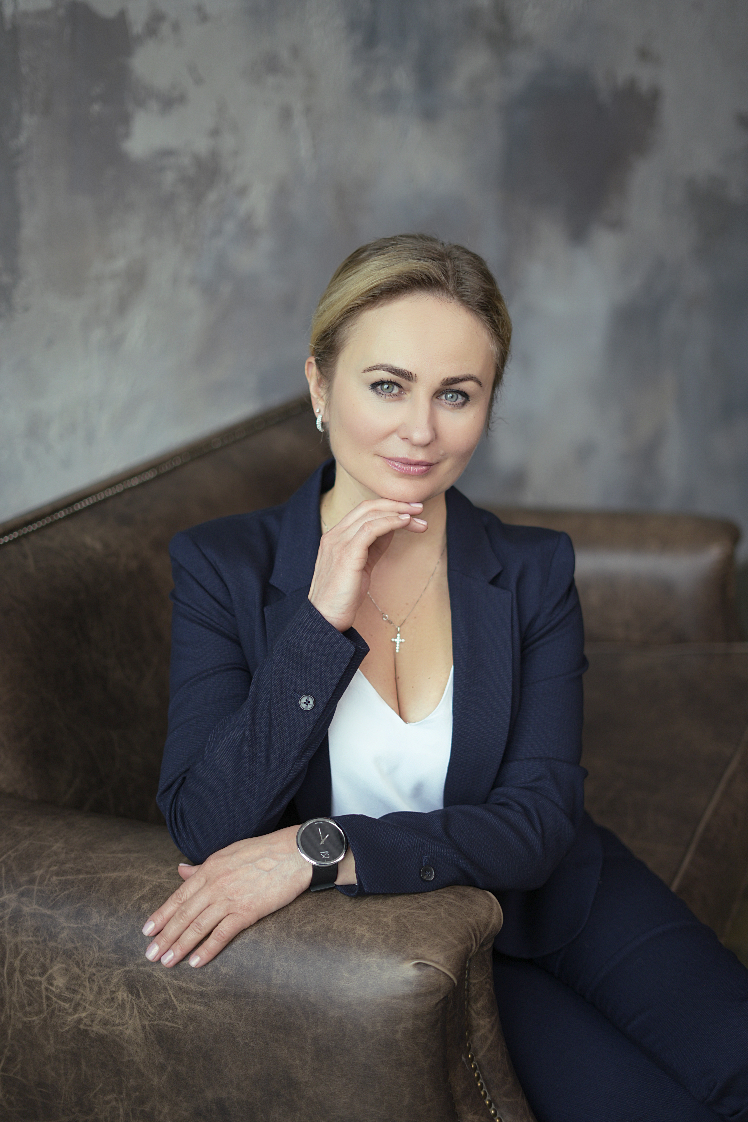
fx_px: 1558
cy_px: 561
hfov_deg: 27.0
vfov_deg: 39.6
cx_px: 374
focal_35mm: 50
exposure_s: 1/125
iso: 125
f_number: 1.8
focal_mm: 50
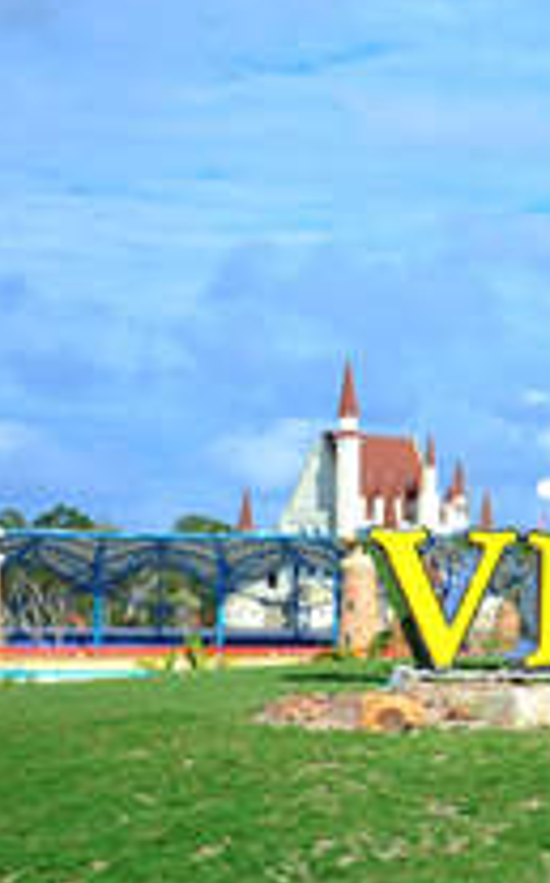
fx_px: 3725
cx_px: 848
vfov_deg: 13.5
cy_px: 410
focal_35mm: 155
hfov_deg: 8.3
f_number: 4
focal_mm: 70
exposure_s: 1/1600
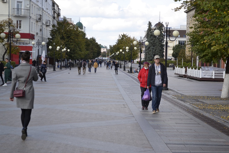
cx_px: 114
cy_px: 76
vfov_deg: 16.5
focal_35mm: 82
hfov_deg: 24.6
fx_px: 525
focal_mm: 55
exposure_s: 1/640
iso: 400
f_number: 5.6
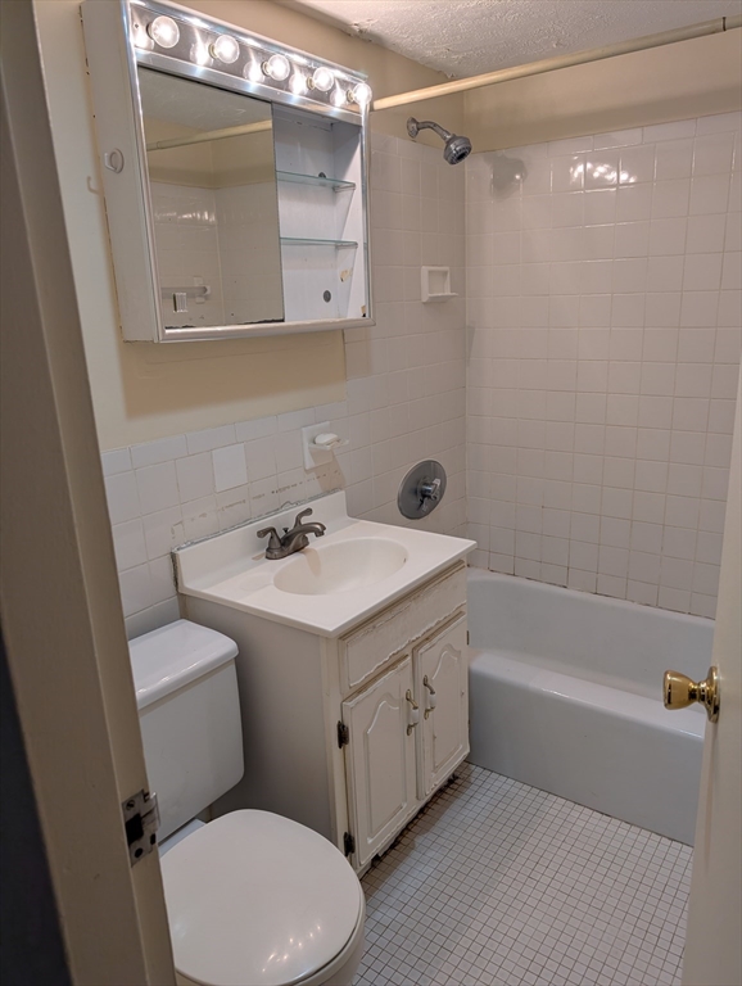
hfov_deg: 56.9
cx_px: 371
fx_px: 684
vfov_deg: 71.5
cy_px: 493
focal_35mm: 24
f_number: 1.68
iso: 31
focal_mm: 6.9
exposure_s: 1/120
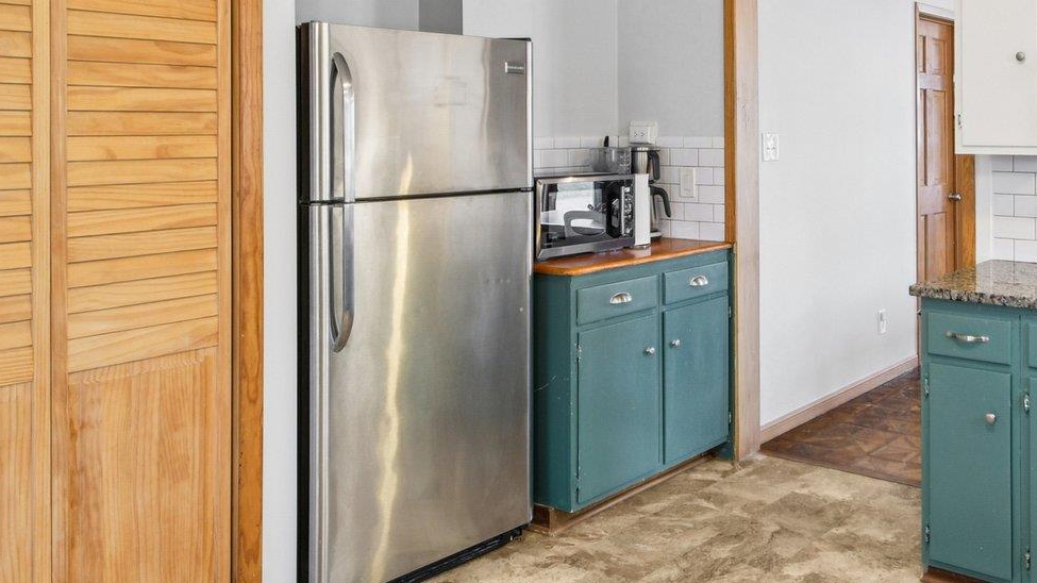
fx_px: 907
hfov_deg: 56.1
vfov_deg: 34.3
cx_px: 797
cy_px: 96
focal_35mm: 33
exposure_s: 1/8
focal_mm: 10
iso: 400
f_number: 8
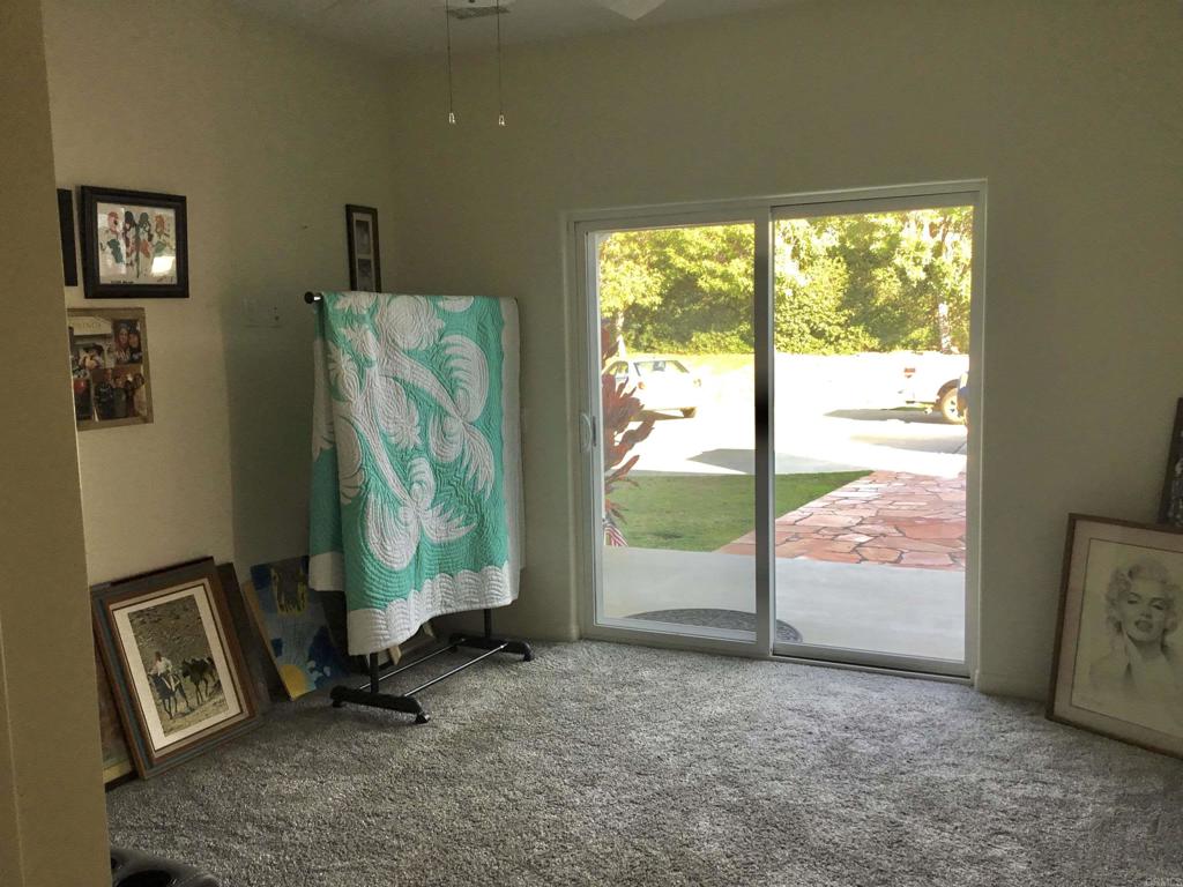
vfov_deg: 45.4
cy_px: 444
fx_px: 1059
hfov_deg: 58.4
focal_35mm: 31
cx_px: 592
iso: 32
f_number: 2.4
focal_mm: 3.3
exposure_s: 1/60
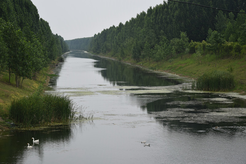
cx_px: 123
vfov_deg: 14.7
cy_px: 82
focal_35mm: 93
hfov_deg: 21.9
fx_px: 635
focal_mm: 62
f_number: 5.6
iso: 100
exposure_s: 1/500
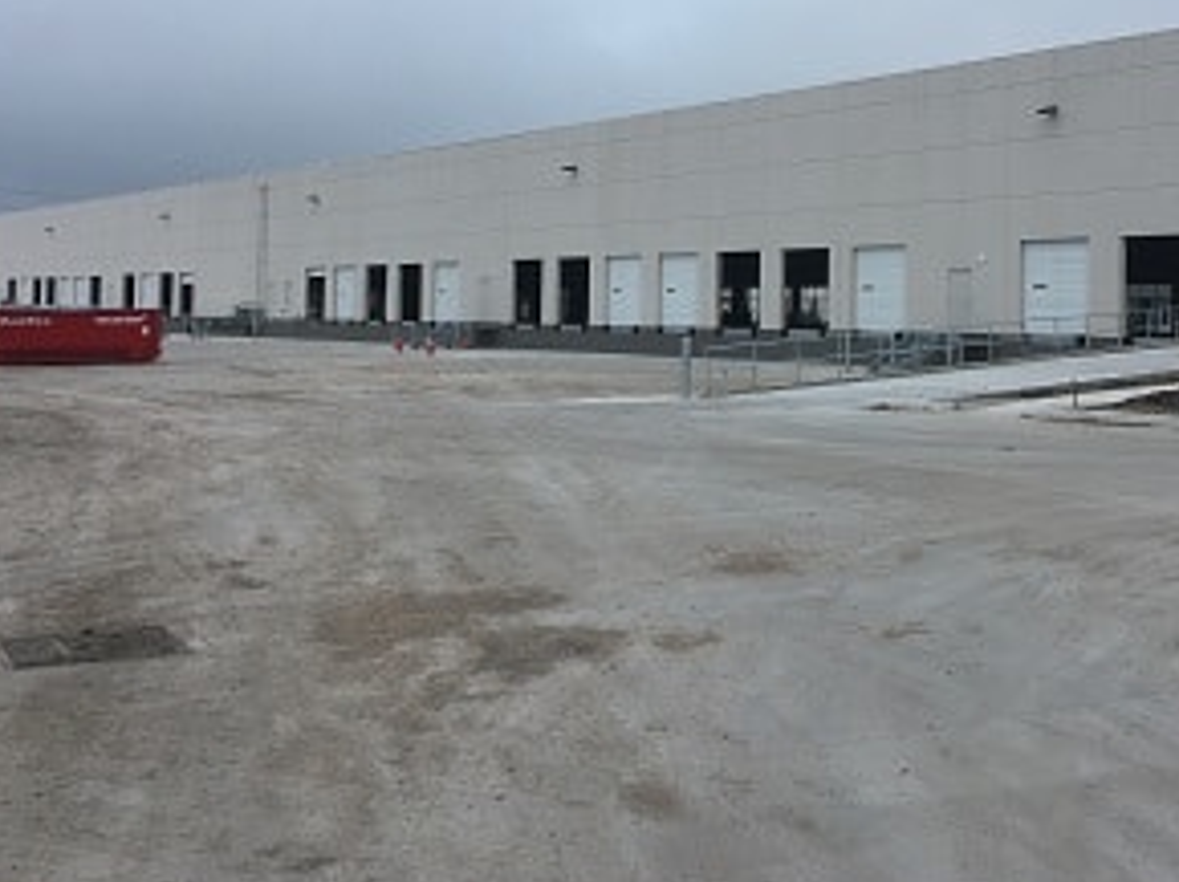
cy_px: 254
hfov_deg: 41.8
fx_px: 1531
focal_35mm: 45
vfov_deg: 31.7
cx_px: 732
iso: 25
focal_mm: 4.15
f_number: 2.2
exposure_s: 1/769
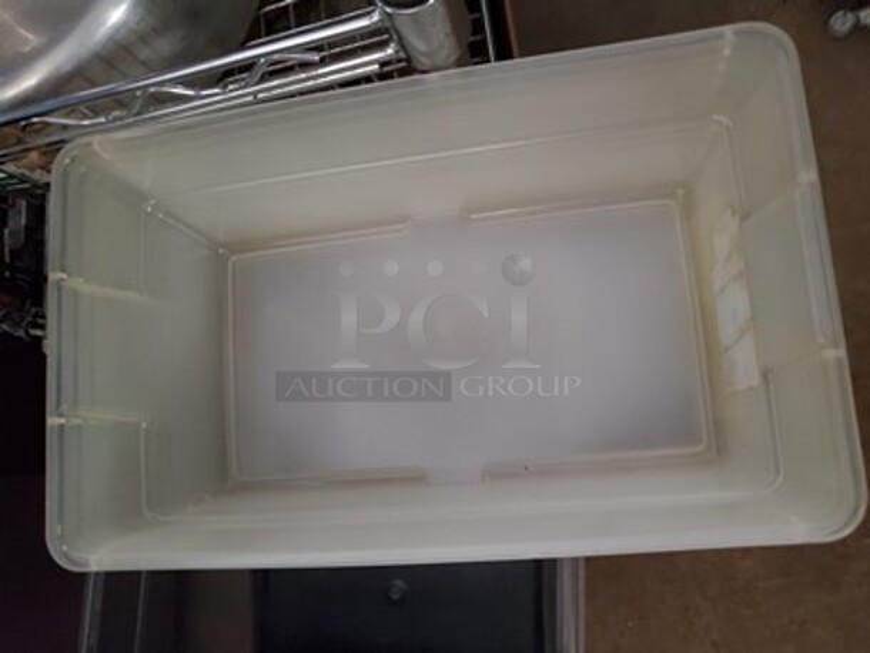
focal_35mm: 26
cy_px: 326
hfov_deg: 67.3
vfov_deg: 53.1
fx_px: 654
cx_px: 435
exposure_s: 1/33
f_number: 1.5
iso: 800
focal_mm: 4.3
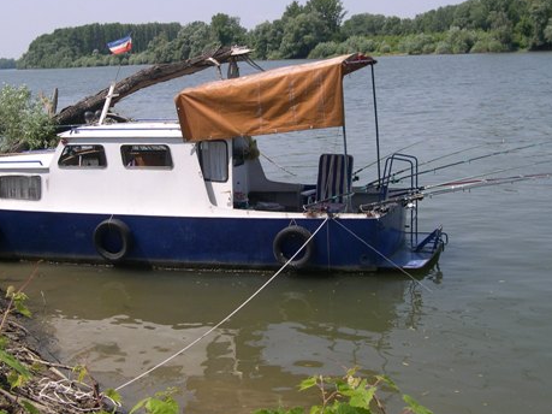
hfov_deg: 36.0
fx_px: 845
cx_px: 212
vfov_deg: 27.4
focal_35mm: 53
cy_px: 155
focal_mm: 8
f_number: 7.6
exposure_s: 1/194
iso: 100
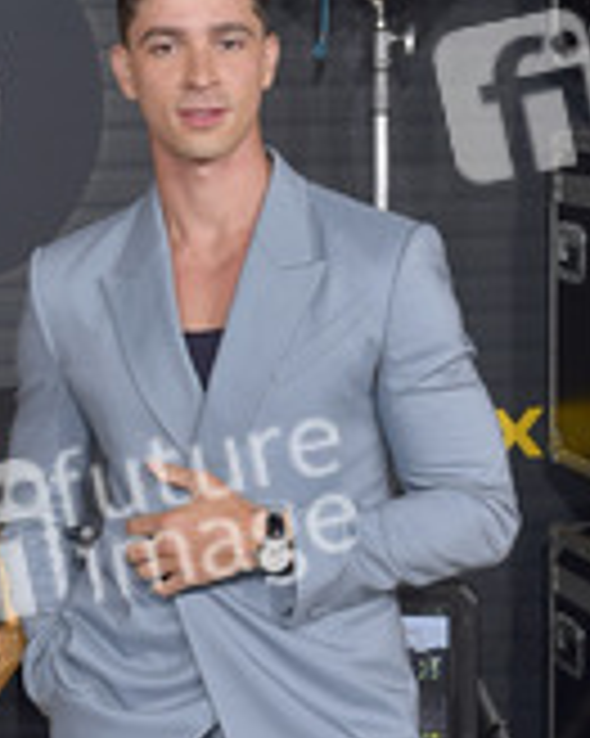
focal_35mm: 87
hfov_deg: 17.6
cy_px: 752
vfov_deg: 21.2
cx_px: 259
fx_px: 1901
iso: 320
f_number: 6.3
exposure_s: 1/250
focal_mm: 38
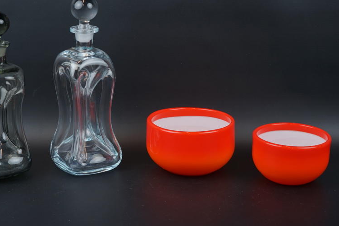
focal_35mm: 67
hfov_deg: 30.0
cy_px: 95
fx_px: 631
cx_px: 146
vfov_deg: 20.3
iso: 100
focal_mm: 56
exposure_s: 1/60
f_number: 5
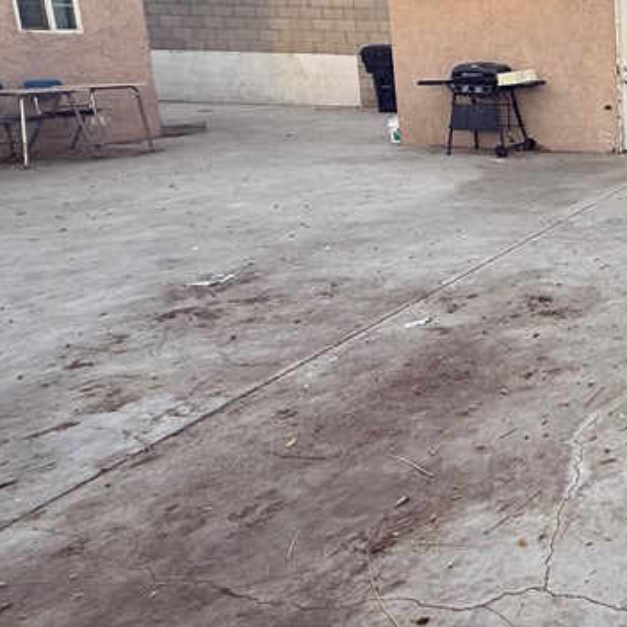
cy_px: 185
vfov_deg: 45.0
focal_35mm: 36
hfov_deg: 31.6
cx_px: 867
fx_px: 738
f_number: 2.2
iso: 64
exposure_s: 1/149
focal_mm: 2.22
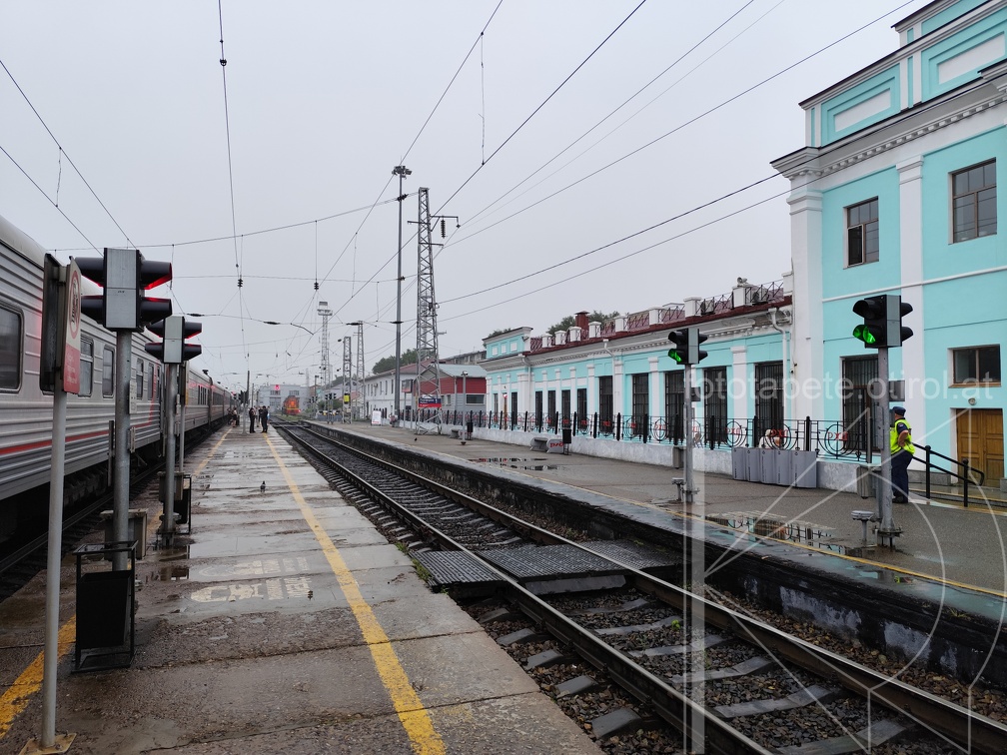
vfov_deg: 58.9
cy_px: 378
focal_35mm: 23
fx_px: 669
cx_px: 504
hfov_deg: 73.9
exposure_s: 1/100
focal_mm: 6.19
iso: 320
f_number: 1.65
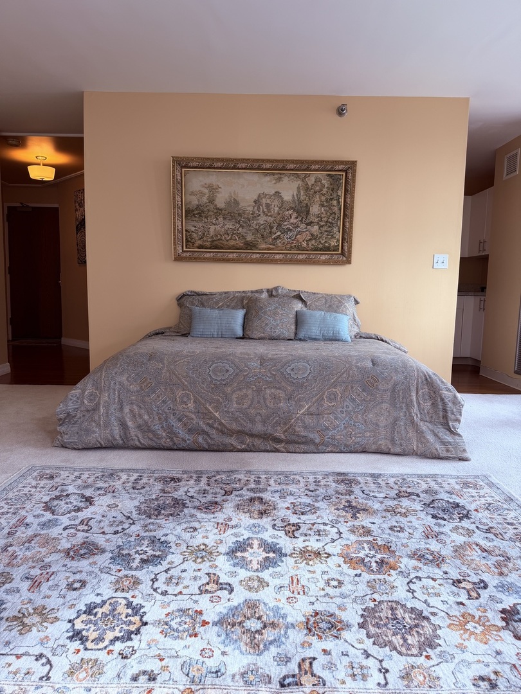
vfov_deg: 71.6
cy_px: 347
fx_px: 482
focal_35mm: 24
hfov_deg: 56.8
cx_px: 260
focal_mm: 6.76
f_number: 1.78
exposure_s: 1/121
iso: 64
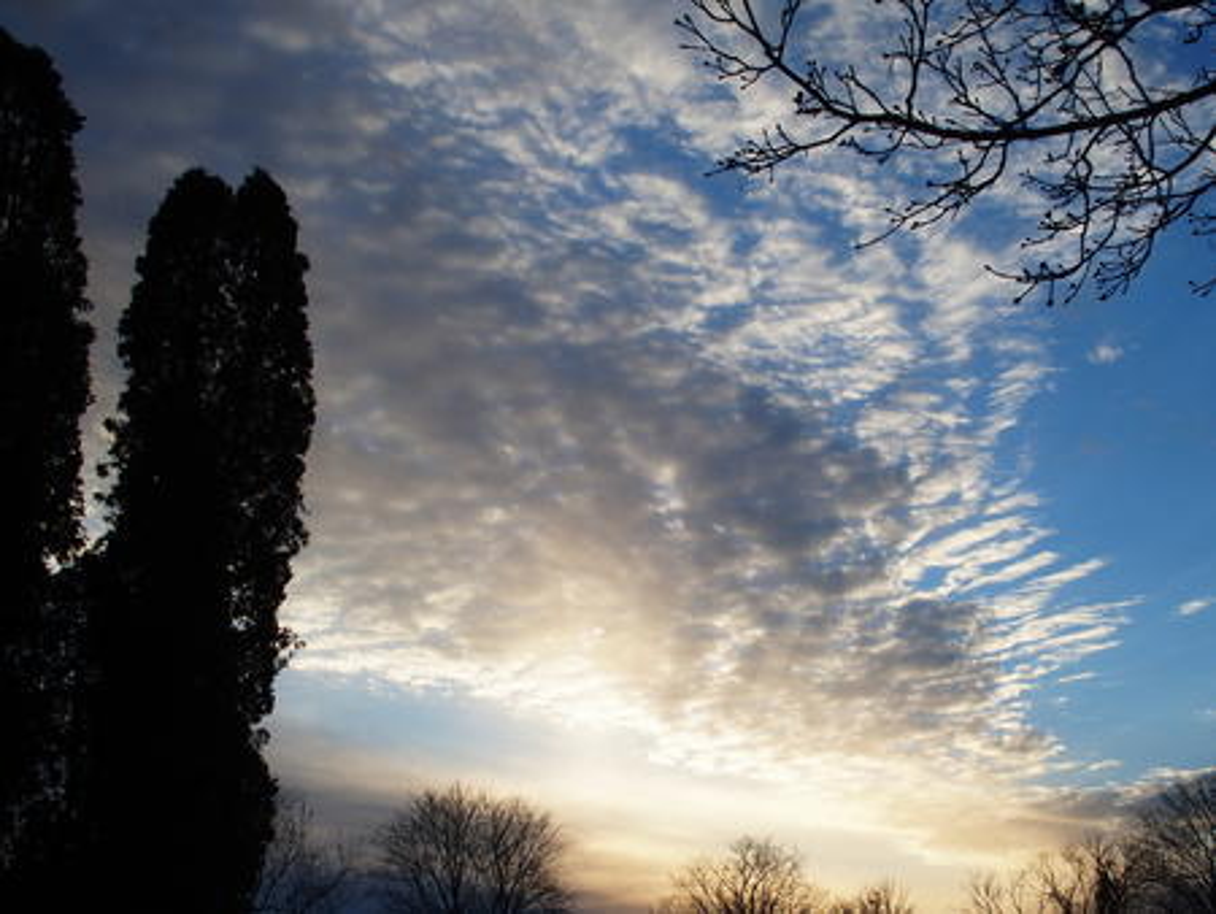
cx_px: 608
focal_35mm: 46
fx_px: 1617
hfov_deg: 41.2
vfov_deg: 31.5
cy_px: 457
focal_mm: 9.8
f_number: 4
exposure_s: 1/800
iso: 100
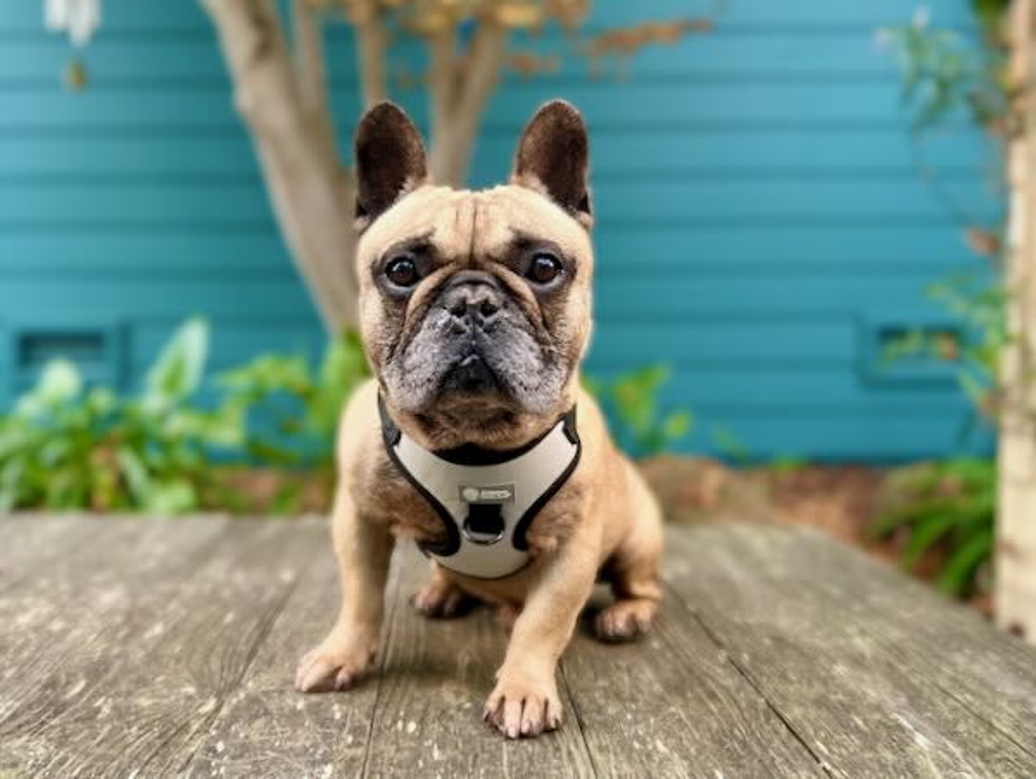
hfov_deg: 71.6
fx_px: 719
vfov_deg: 56.9
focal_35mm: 24
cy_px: 390
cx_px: 518
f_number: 1.78
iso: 64
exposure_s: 1/166
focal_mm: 6.86
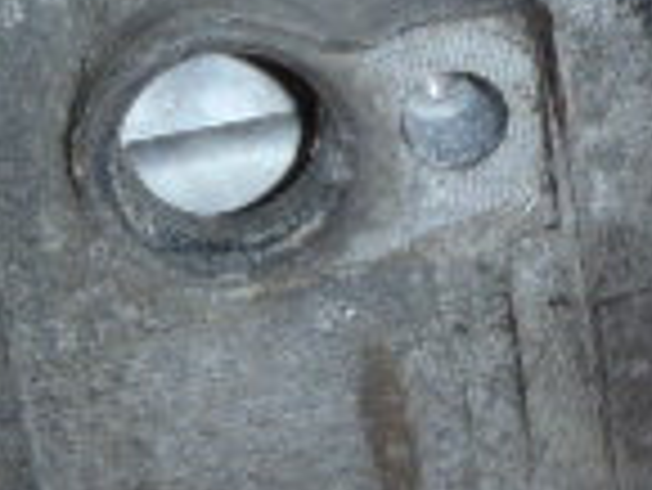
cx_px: -40
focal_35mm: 168
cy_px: 144
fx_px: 3167
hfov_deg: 11.6
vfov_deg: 8.8
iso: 100
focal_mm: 6.83
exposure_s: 1/40
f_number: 4.6
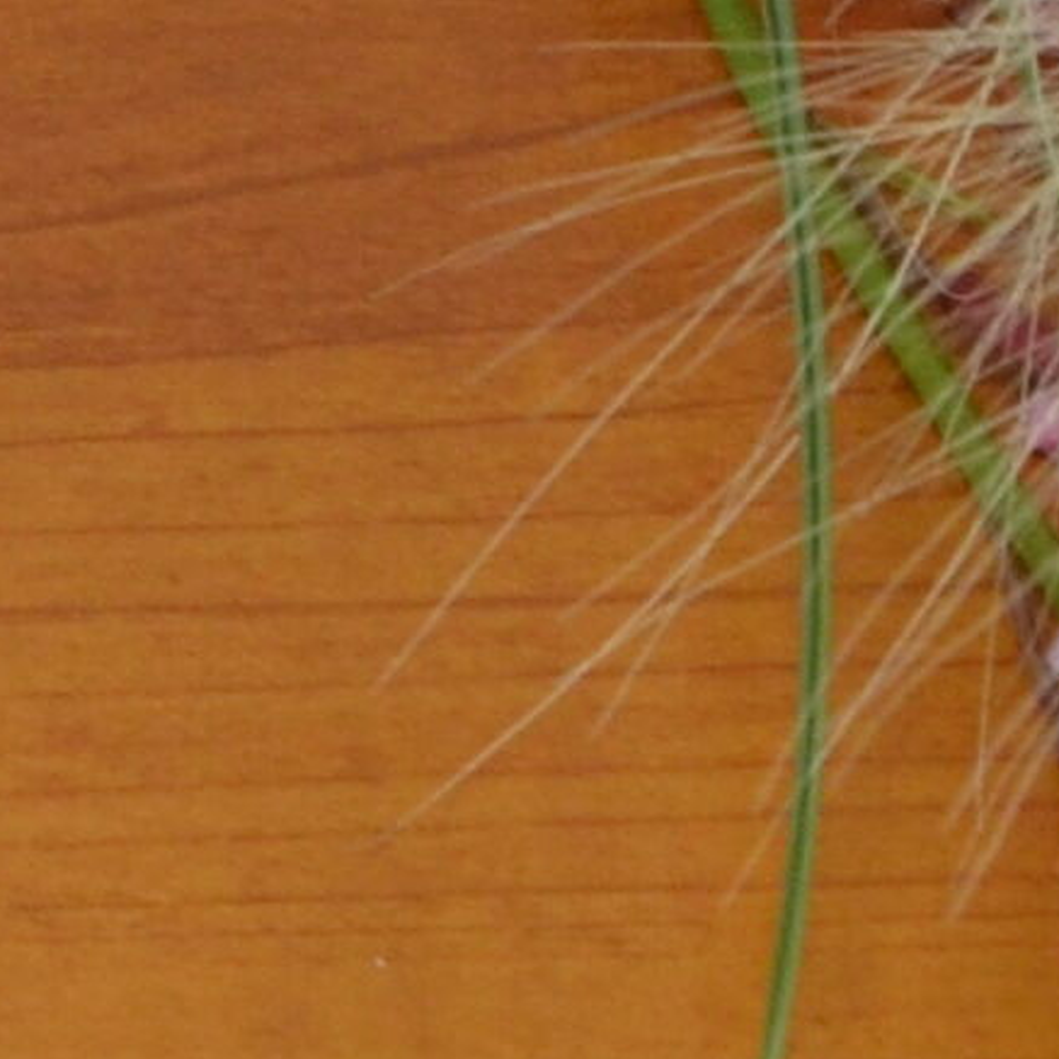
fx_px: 18863
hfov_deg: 3.1
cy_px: -2
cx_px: -2860
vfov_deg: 3.2
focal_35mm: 545
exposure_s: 1/60
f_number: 8
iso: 400
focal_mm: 38
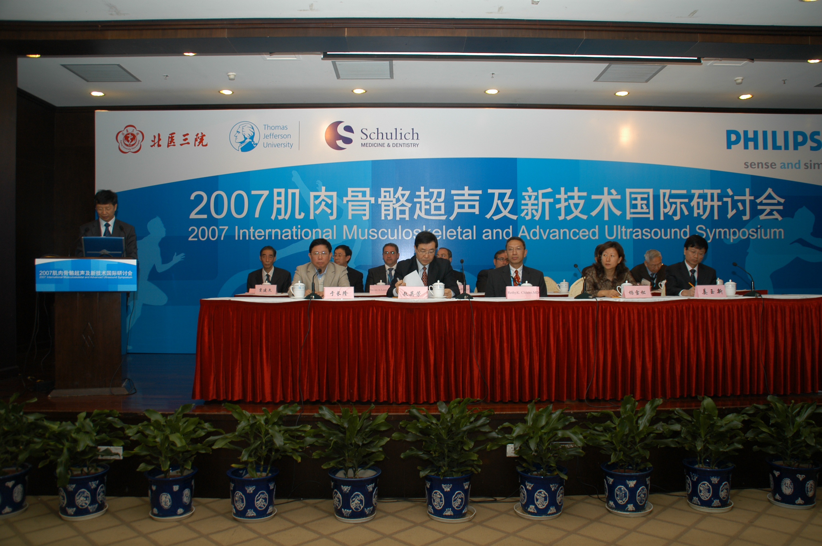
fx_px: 616
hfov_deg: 67.4
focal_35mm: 27
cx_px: 411
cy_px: 273
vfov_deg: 47.8
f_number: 4.5
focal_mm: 18
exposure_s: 1/60
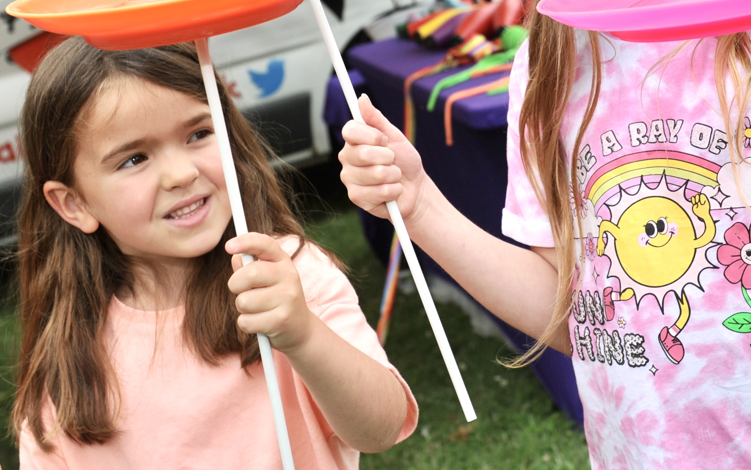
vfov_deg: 18.1
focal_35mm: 71
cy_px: 77
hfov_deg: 28.8
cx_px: 506
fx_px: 1453
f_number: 5
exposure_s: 1/500
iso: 320
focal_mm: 42
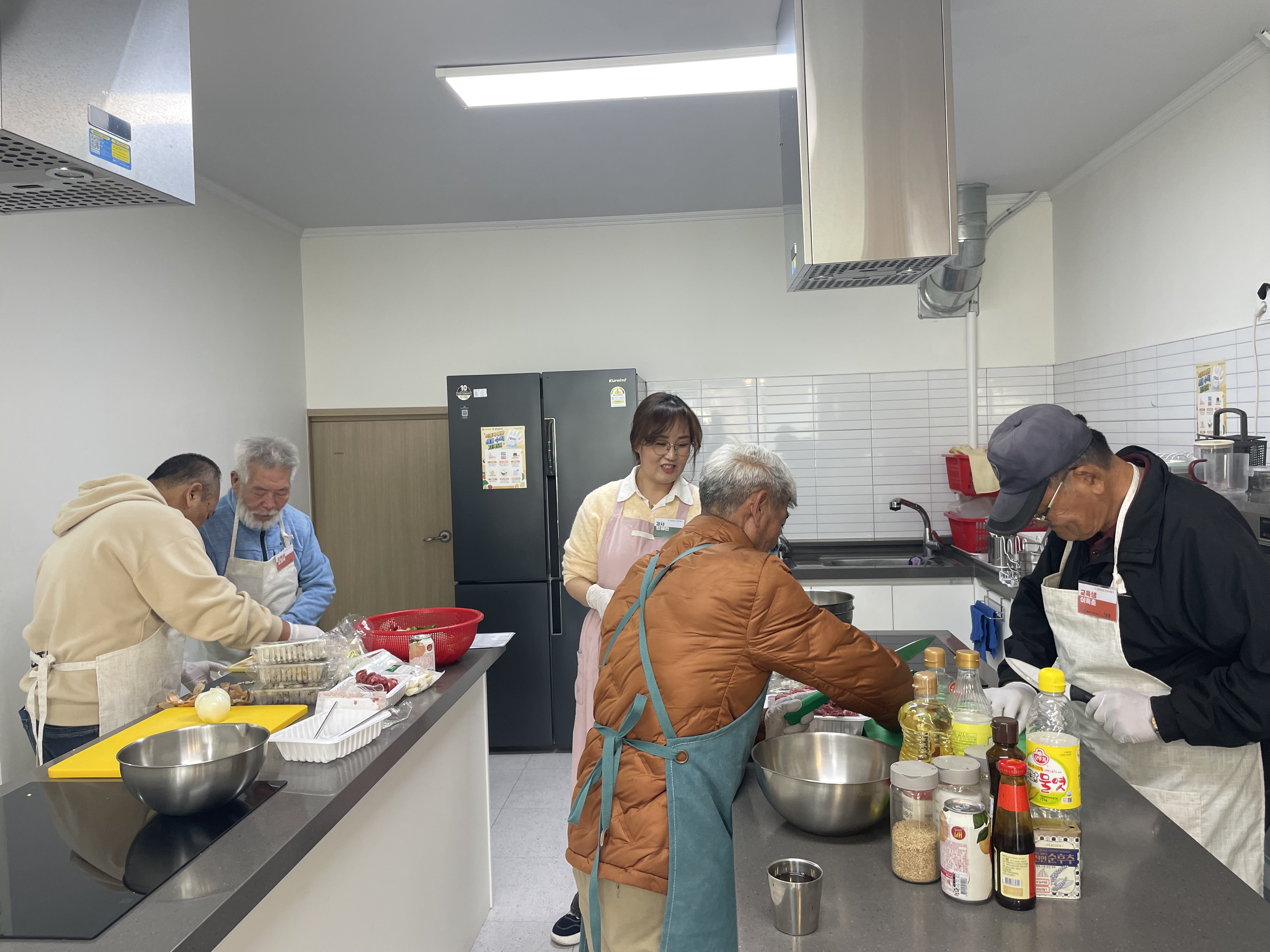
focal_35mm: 26
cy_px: 476
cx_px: 635
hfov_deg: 67.3
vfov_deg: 53.1
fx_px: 954
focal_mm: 4.2
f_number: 1.6
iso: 64
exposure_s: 1/60
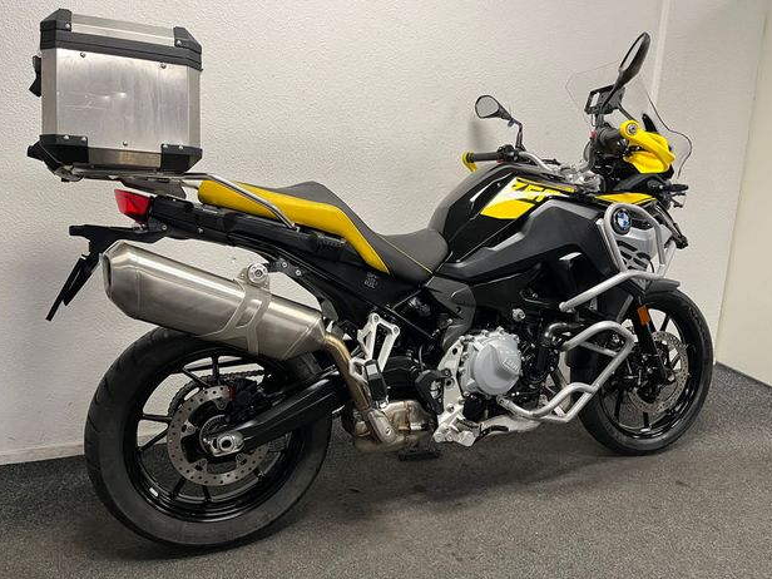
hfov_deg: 65.3
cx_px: 396
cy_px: 281
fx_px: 602
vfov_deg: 51.3
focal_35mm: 27
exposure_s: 1/50
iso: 200
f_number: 1.6
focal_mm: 5.1
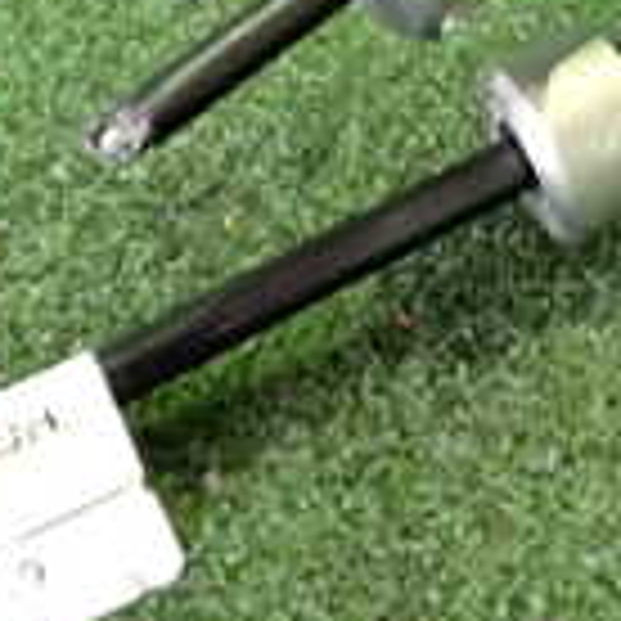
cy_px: -171
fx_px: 2334
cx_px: 927
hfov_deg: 14.2
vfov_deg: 14.6
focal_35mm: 115
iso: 640
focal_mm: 5.4
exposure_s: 1/30
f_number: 2.3
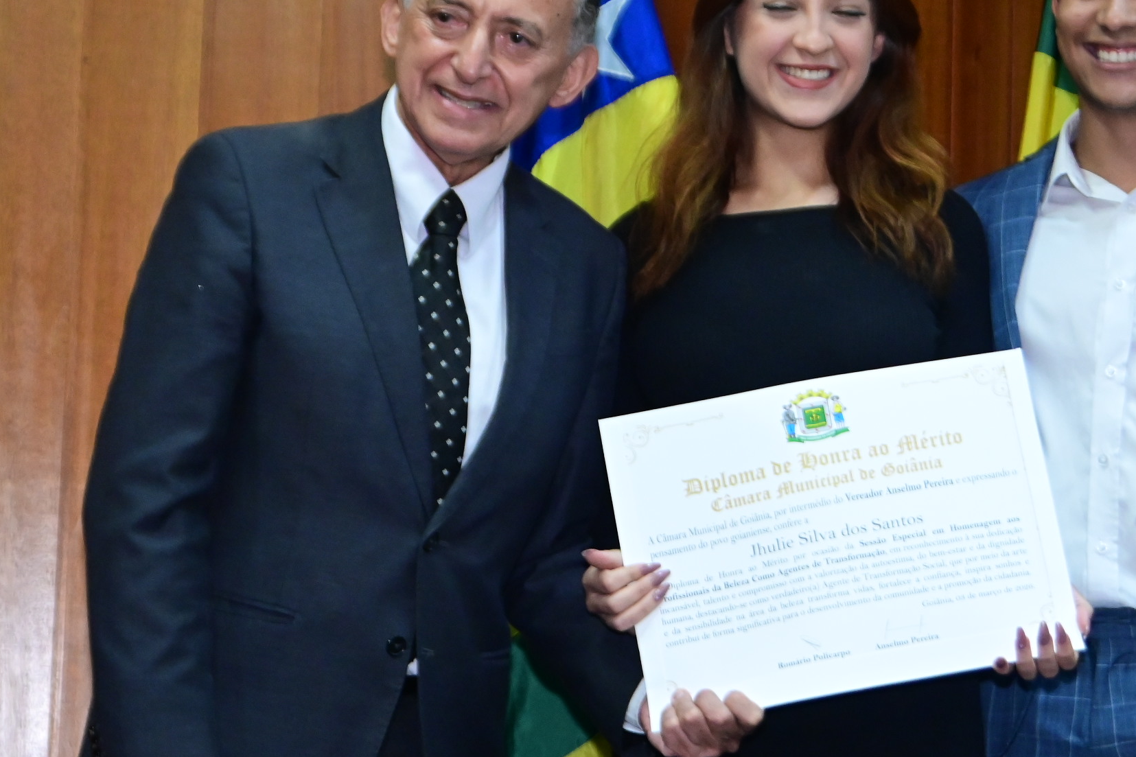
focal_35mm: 95
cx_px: 847
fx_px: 2997
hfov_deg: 21.3
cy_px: 390
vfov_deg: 14.4
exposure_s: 1/250
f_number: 5.6
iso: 5000
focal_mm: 52
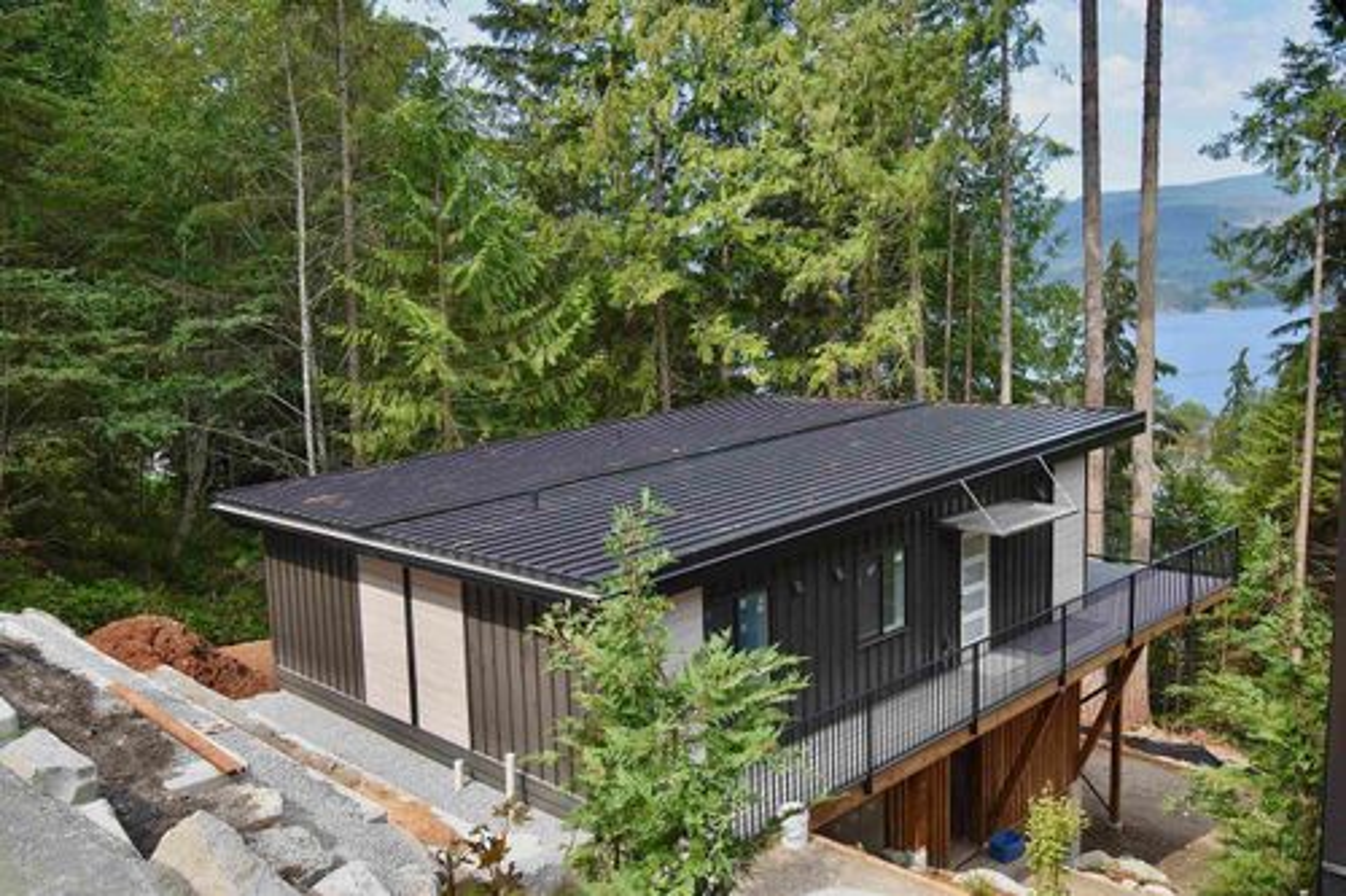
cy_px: 448
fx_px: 1121
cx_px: 673
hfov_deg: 61.9
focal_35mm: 30
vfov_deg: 43.6
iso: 200
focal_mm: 20
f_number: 6.3
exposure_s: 1/250
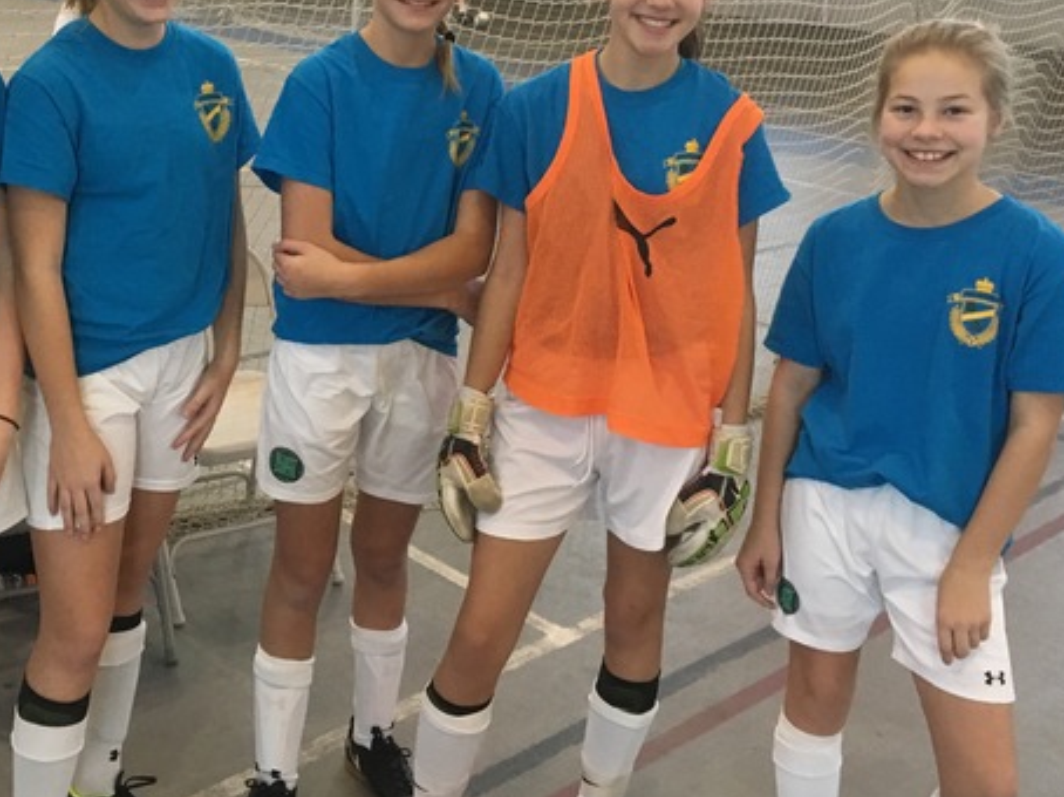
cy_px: 241
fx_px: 1413
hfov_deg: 40.6
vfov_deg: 31.2
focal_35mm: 46
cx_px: 326
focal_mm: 4.15
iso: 200
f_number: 2.2
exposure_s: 1/30
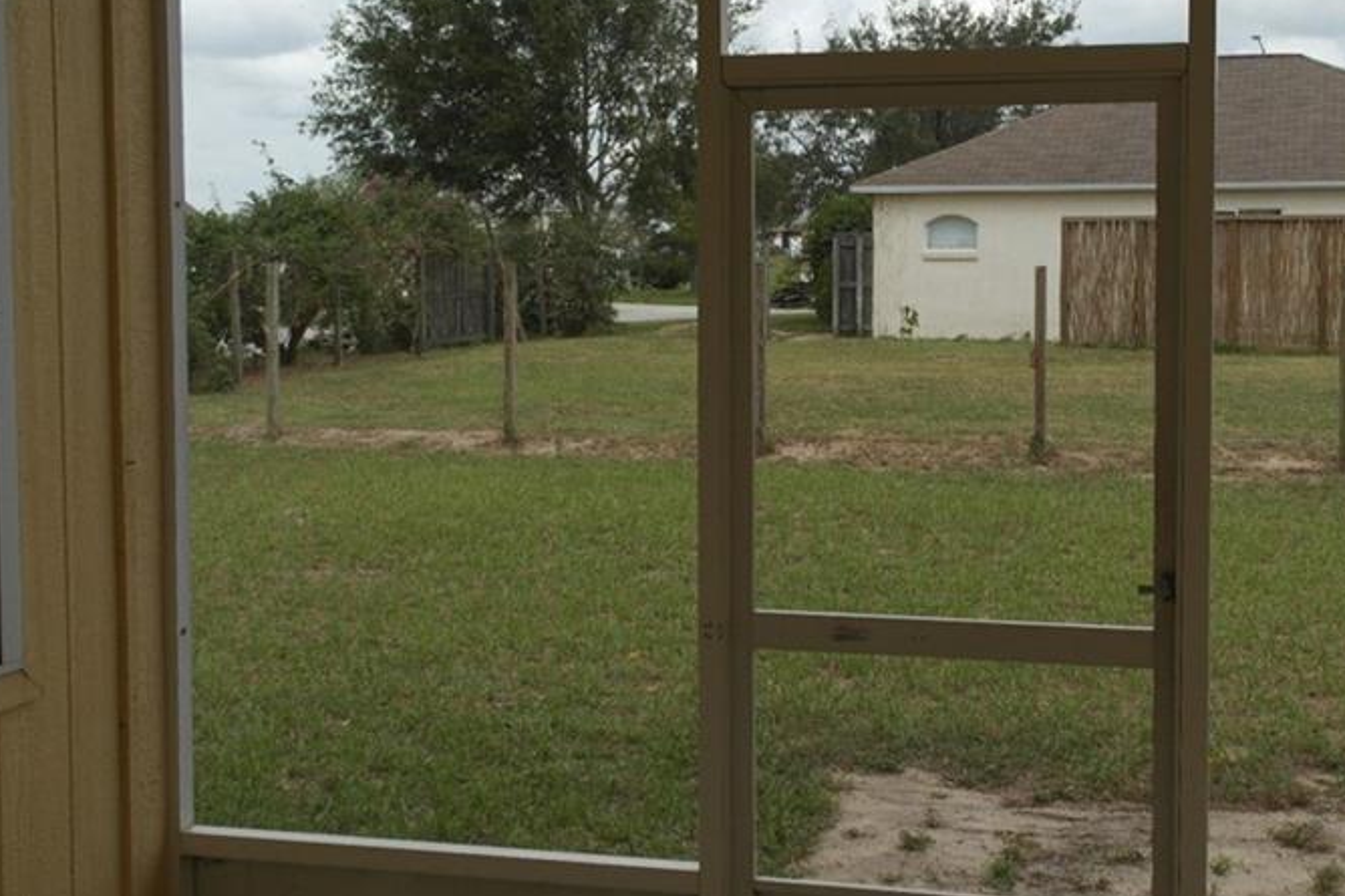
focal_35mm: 46
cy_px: 340
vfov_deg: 29.1
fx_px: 1718
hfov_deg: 42.3
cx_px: 872
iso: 100
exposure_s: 1/200
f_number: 5.6
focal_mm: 20
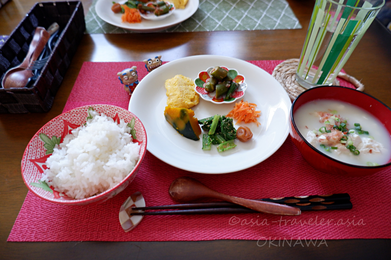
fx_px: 250
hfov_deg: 76.1
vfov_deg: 55.1
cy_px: 130
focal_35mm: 23
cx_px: 196
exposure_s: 1/25
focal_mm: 15
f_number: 3.5
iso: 800
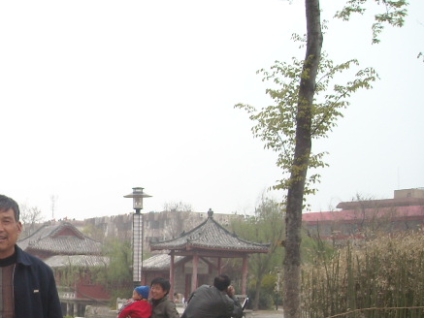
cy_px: 315
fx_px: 1005
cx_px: -54
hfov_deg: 22.4
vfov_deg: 17.6
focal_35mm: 82
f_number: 2.8
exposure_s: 1/384
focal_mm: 5.7
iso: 64
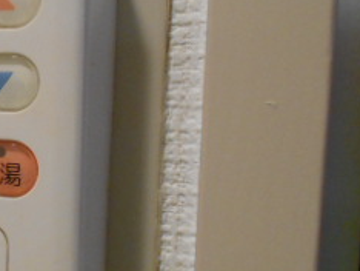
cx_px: -98
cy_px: 151
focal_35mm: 71
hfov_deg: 24.2
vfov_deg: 20.8
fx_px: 739
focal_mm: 4.6
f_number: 3.2
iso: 400
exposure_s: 1/25
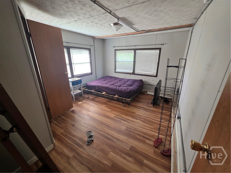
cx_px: 116
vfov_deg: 89.9
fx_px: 87
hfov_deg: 106.2
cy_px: 86
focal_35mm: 13
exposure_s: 1/120
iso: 160
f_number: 1.9
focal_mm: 2.2
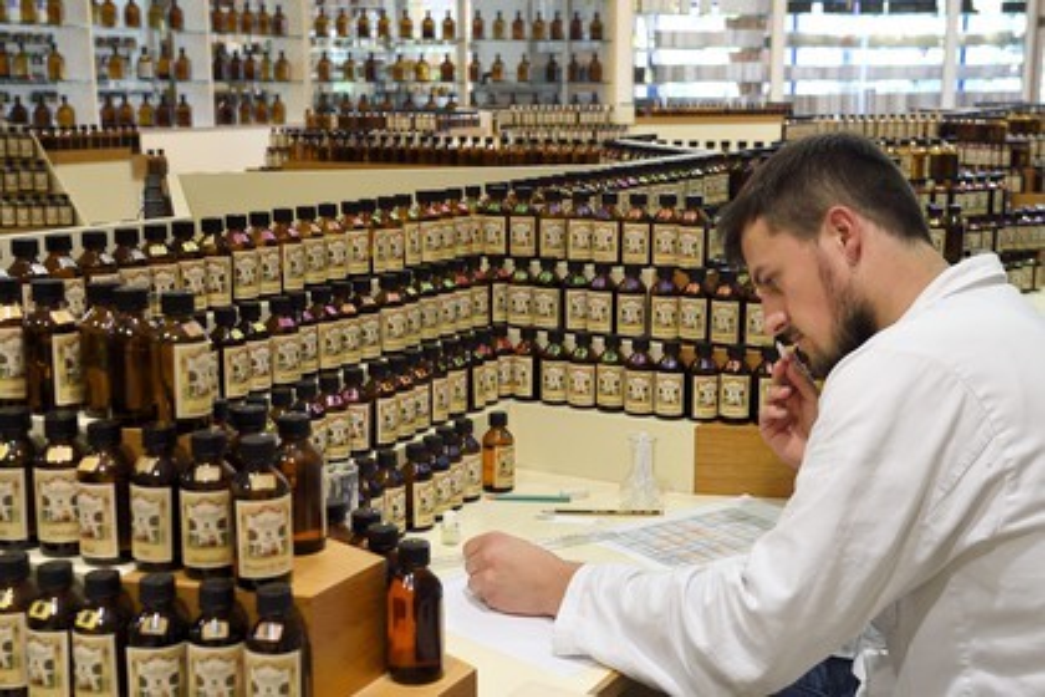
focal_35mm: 45
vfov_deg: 29.9
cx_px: 522
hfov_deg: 43.6
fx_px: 1306
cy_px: 348
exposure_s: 1/80
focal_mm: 45
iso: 1600
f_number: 7.1
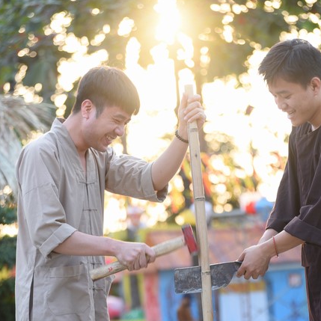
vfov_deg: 11.1
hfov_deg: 11.1
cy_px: 160
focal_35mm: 157
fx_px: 1647
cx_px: 186
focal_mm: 122
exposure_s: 1/200
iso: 400
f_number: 4.8
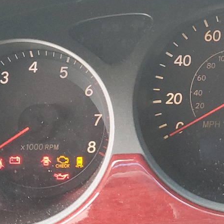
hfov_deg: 20.9
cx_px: 224
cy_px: 75
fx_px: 586
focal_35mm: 80
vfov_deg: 21.6
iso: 172
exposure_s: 1/60.2
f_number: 1.5
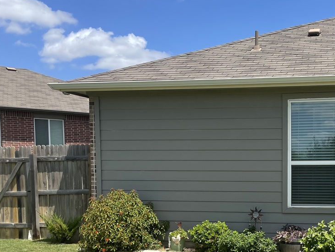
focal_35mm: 51
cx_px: 286
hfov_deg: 35.8
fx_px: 494
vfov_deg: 28.0
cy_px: 200
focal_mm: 4.2
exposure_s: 1/2747
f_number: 1.6
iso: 32
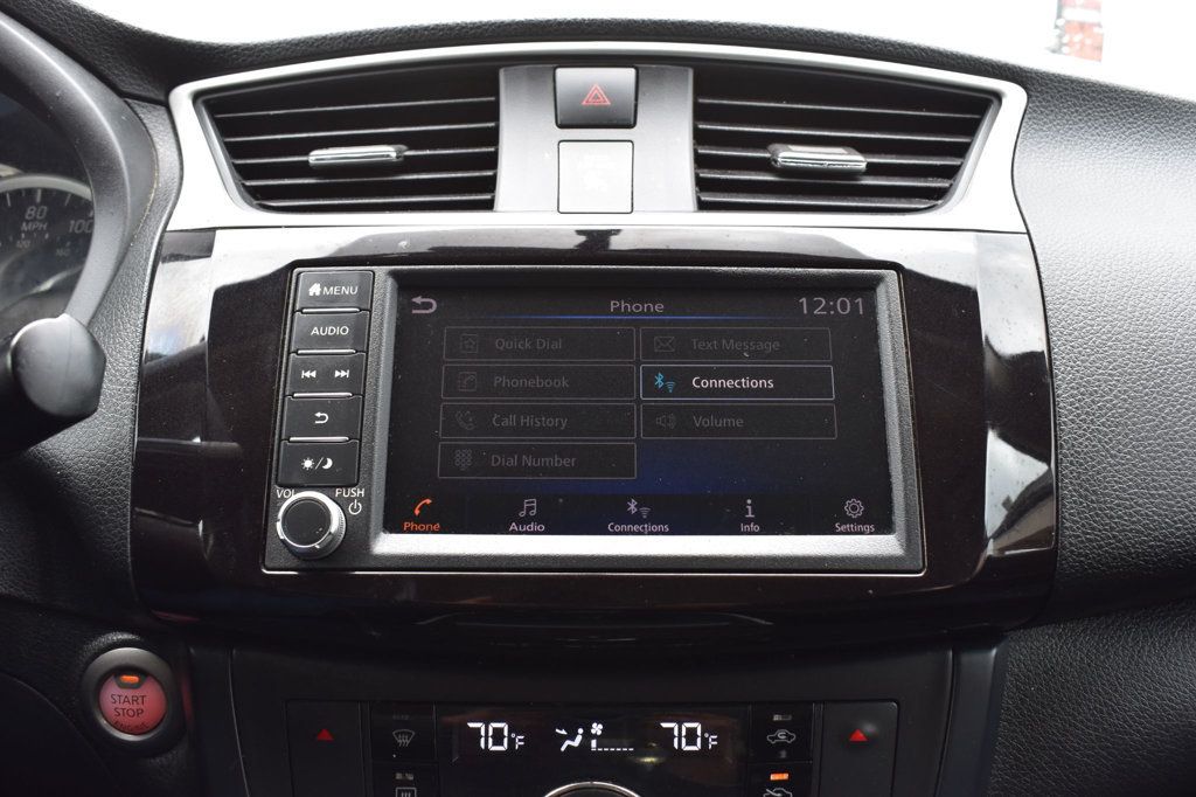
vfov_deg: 39.9
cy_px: 398
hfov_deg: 57.2
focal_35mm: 33
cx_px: 598
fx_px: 1096
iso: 400
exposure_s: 1/40
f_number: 7.1
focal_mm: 22
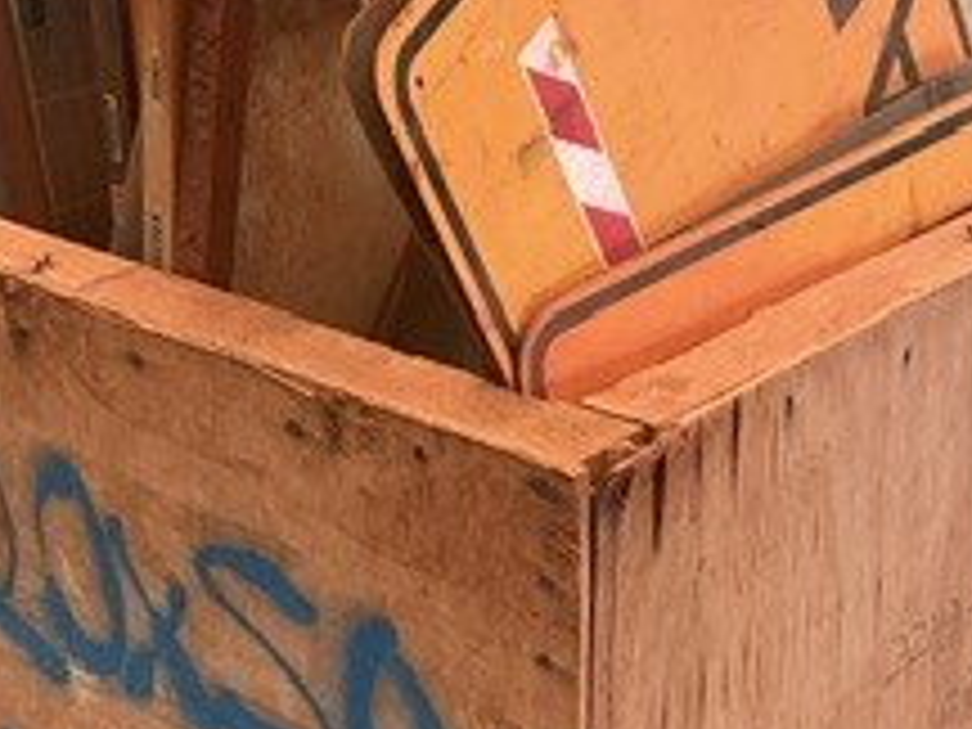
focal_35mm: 86
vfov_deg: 16.9
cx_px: 454
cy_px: 680
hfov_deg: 22.8
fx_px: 2415
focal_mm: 3
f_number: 1.8
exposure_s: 1/50
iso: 40
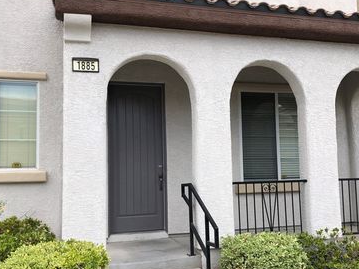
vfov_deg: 36.8
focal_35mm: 39
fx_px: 404
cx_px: 193
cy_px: 142
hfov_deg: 47.8
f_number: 1.8
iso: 20
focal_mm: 4
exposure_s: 1/461
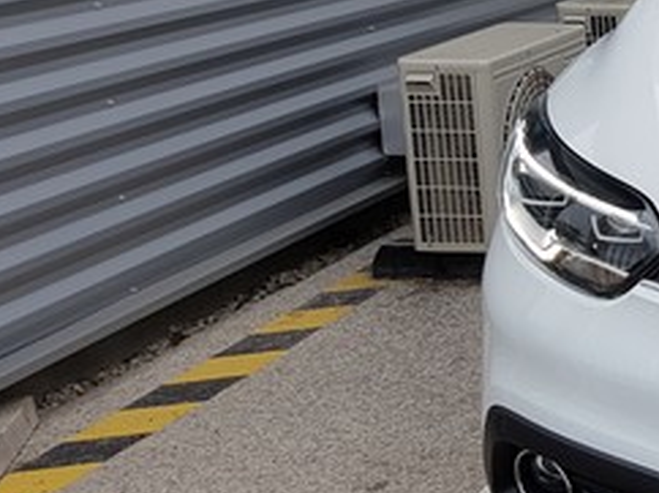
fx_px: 1636
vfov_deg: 17.1
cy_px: 196
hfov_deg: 19.4
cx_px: 1035
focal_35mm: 86
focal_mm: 4.2
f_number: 1.7
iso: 40
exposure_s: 1/368
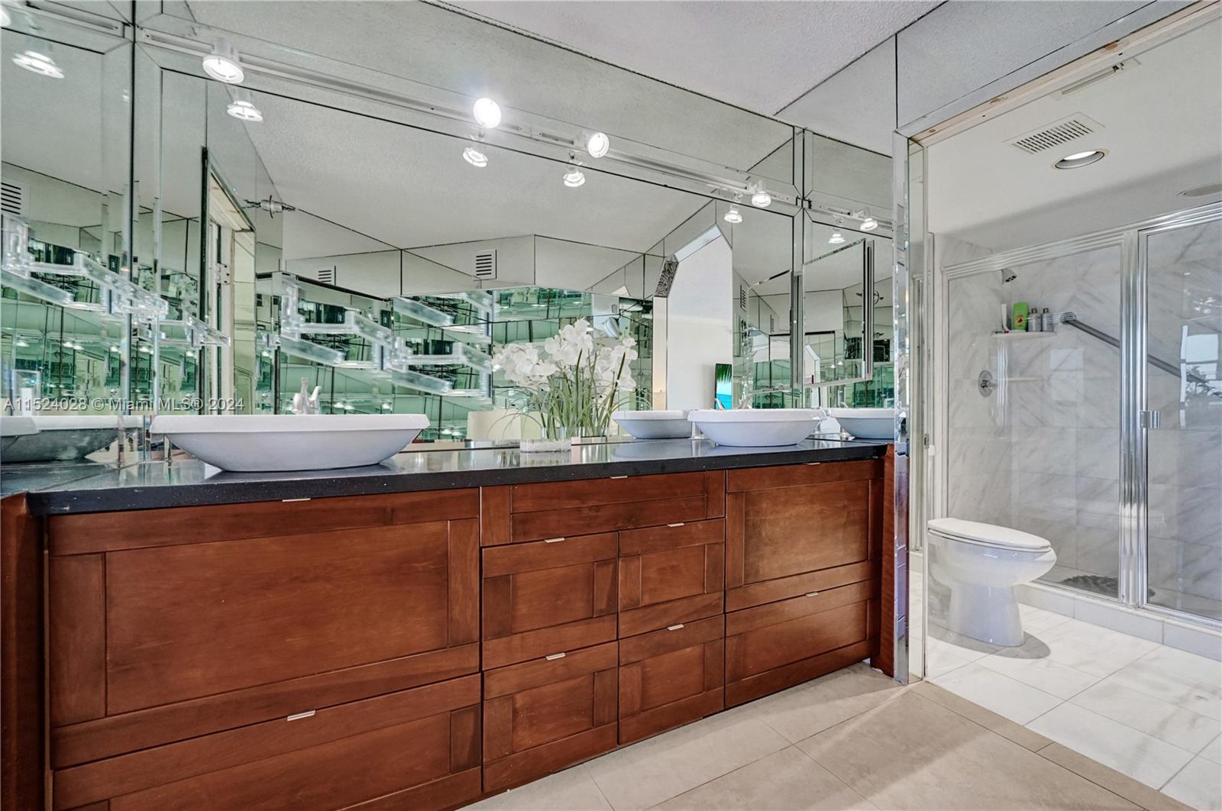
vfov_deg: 81.0
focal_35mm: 14
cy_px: 406
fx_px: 475
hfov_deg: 104.3
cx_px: 611
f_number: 4
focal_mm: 14
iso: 1250
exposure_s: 1/400
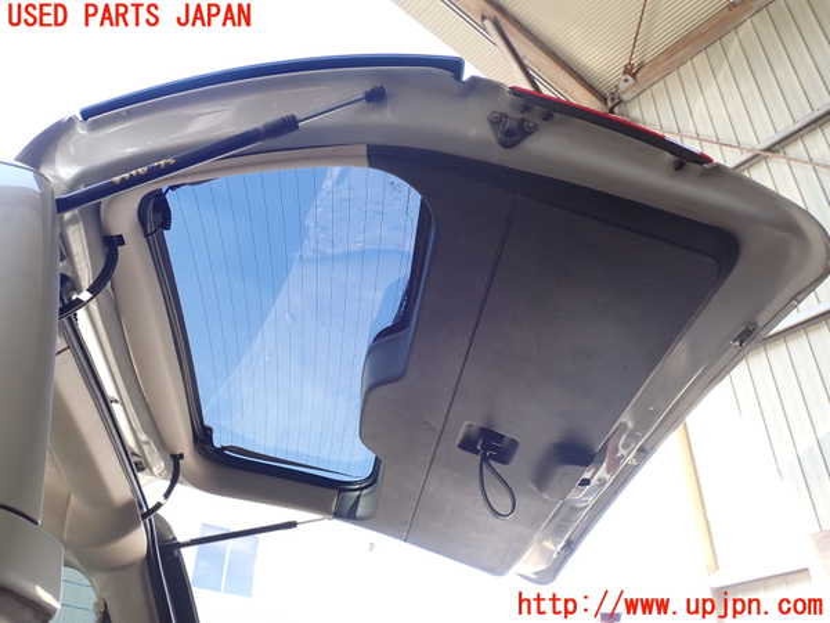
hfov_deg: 60.0
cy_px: 312
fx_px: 719
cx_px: 415
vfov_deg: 46.8
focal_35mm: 30
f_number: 3.2
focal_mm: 5.4
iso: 100
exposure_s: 1/60
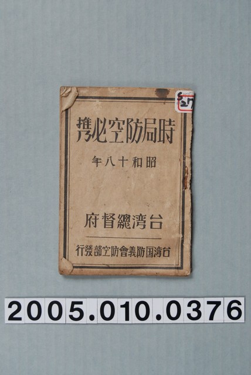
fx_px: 751
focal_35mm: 72
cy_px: 188
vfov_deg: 28.0
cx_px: 126
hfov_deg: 19.0
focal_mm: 48
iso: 100
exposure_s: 1/125
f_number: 8
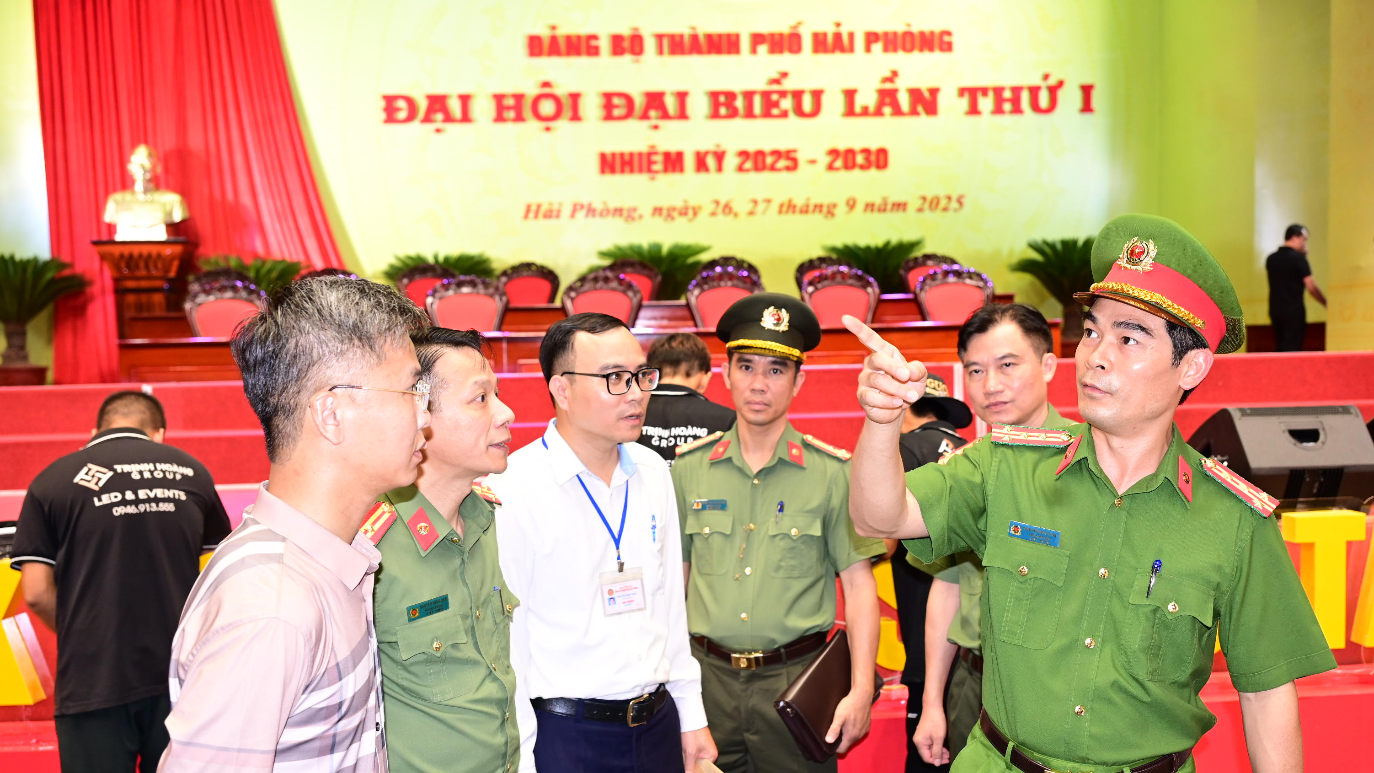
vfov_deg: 30.4
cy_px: 440
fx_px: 1421
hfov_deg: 51.6
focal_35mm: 39
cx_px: 686
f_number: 4
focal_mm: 37
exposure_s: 1/125
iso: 1600
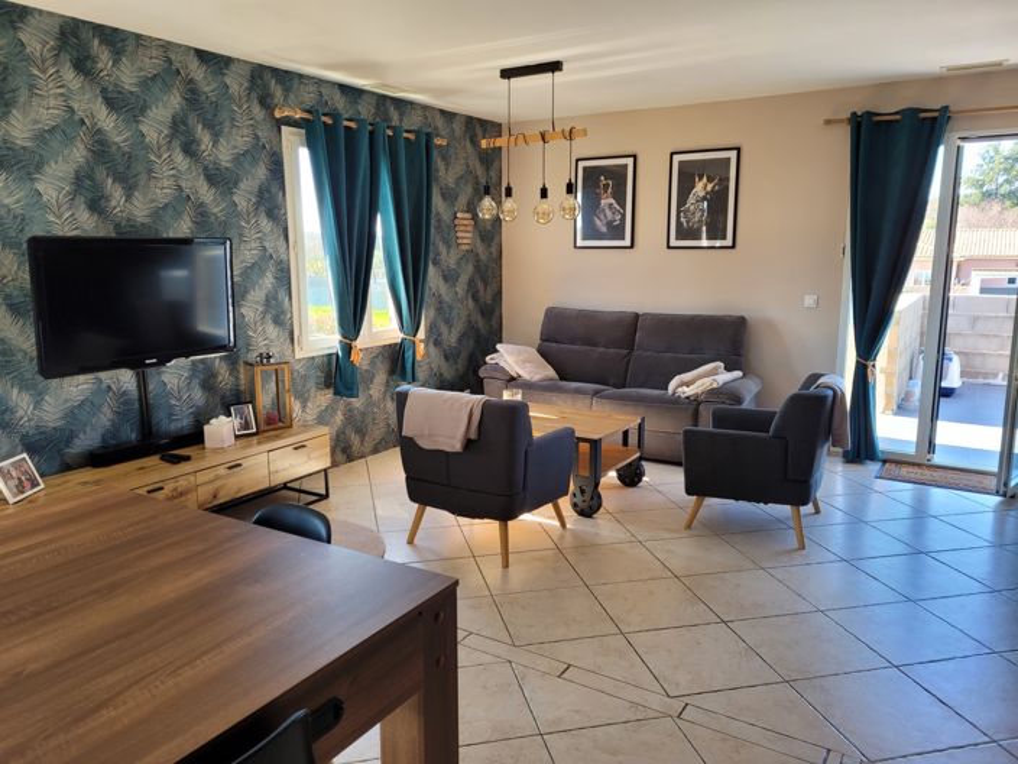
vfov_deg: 53.1
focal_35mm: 26
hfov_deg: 67.3
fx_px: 765
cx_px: 509
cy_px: 382
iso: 80
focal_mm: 5.4
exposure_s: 1/100
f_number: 1.8
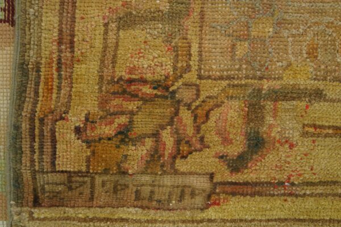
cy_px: 114
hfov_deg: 62.0
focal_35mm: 30
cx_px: 170
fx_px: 284
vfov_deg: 43.5
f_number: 4
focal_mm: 20
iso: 1250
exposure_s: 1/60
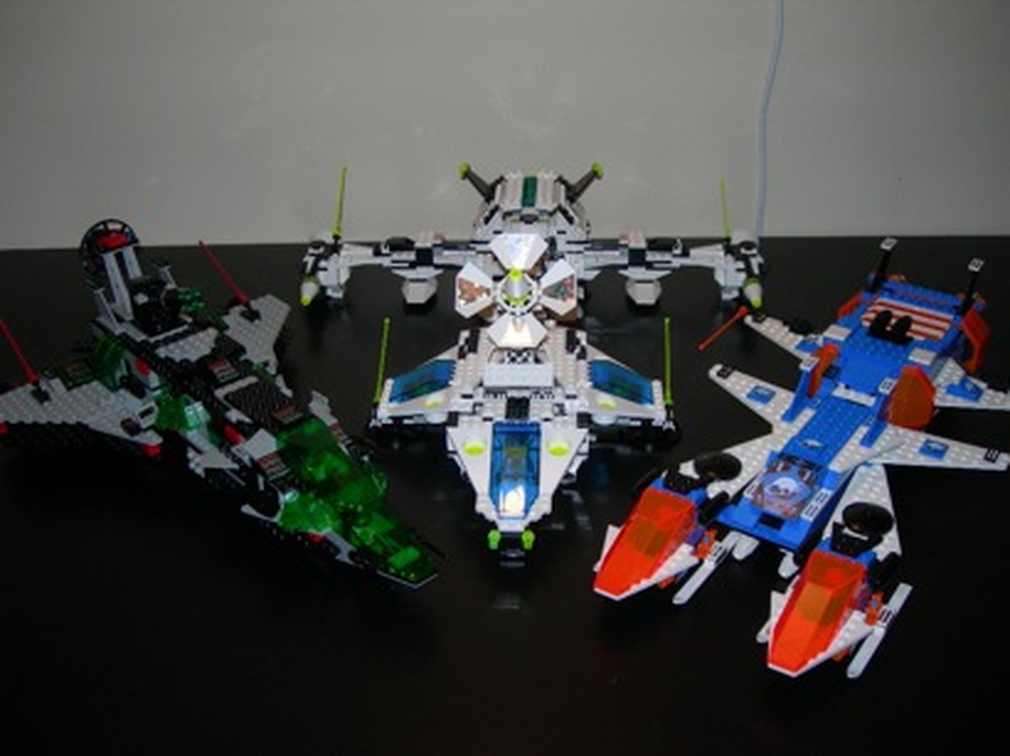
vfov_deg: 37.7
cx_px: 505
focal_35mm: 38
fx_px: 1108
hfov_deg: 49.0
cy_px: 378
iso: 50
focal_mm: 7.8
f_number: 2.8
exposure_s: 1/60.1
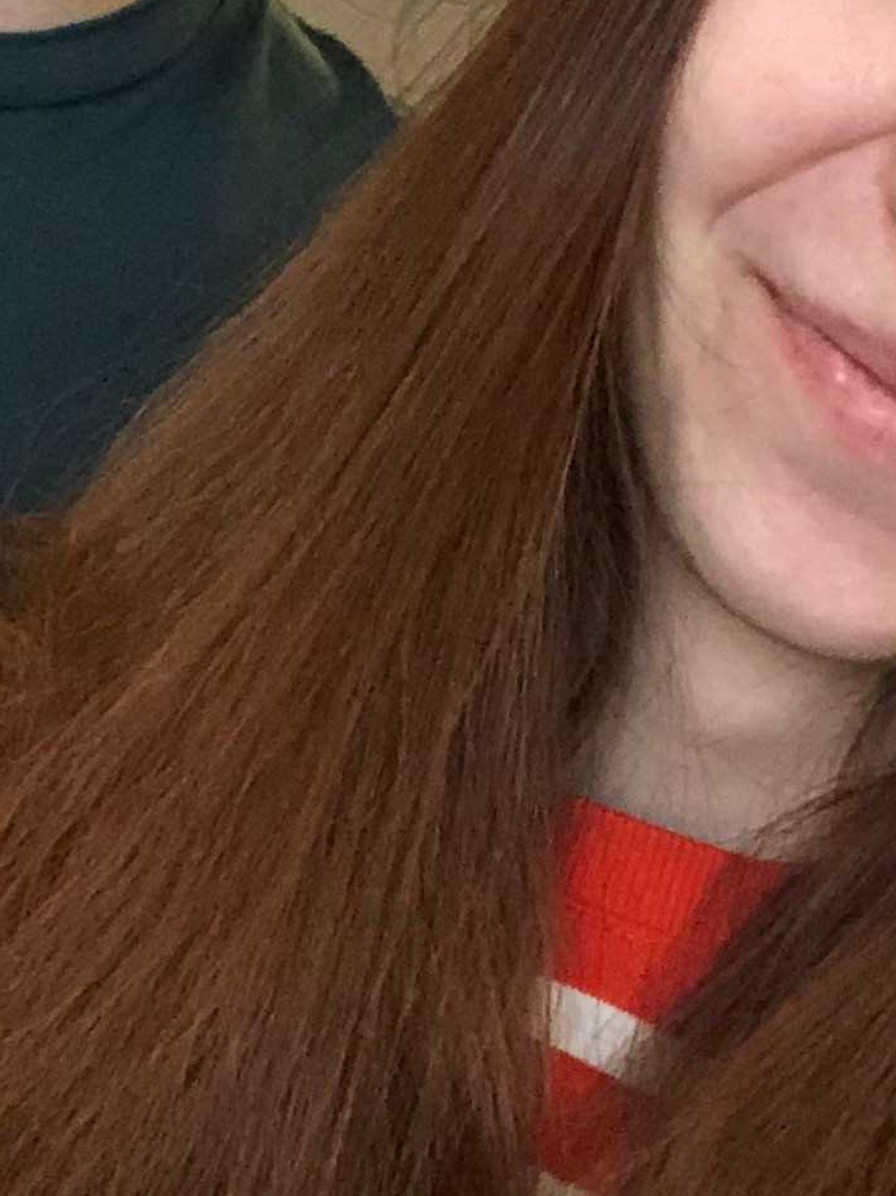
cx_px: 373
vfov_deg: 18.6
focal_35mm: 105
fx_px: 3625
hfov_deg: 14.1
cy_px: 255
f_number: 2.2
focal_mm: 2.87
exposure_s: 1/30
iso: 320
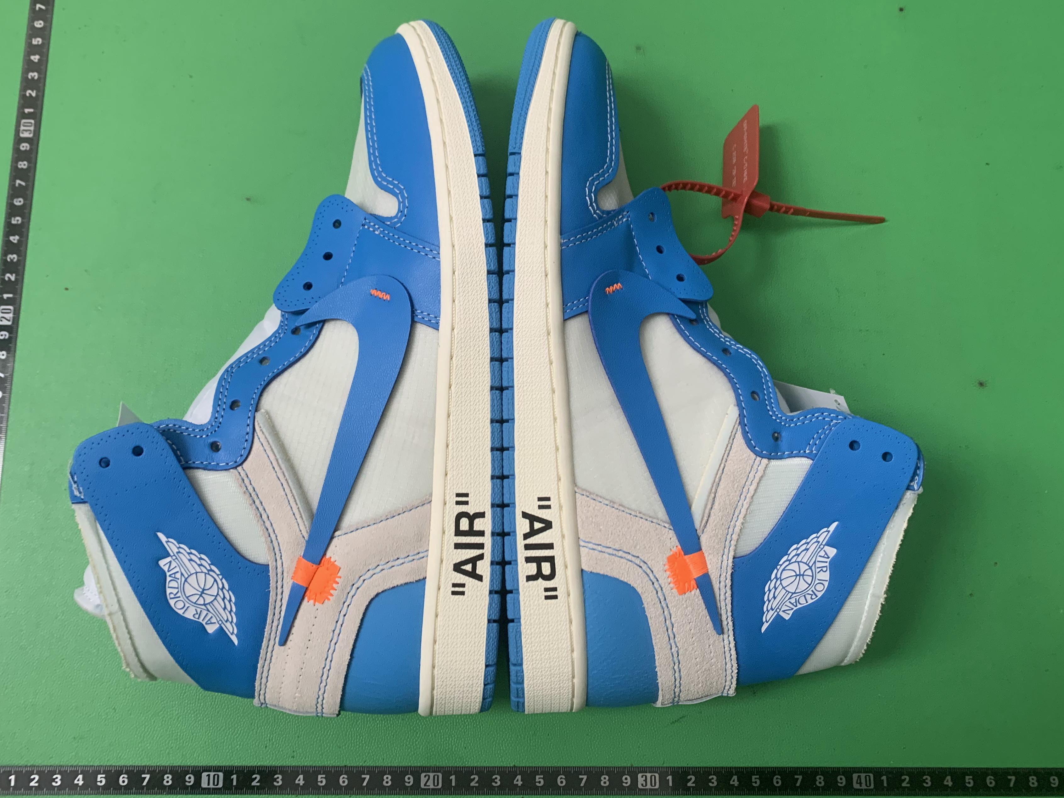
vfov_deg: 45.4
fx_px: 953
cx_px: 503
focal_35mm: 31
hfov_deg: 58.3
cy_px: 370
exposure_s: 1/60
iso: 160
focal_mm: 4.25
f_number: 1.8
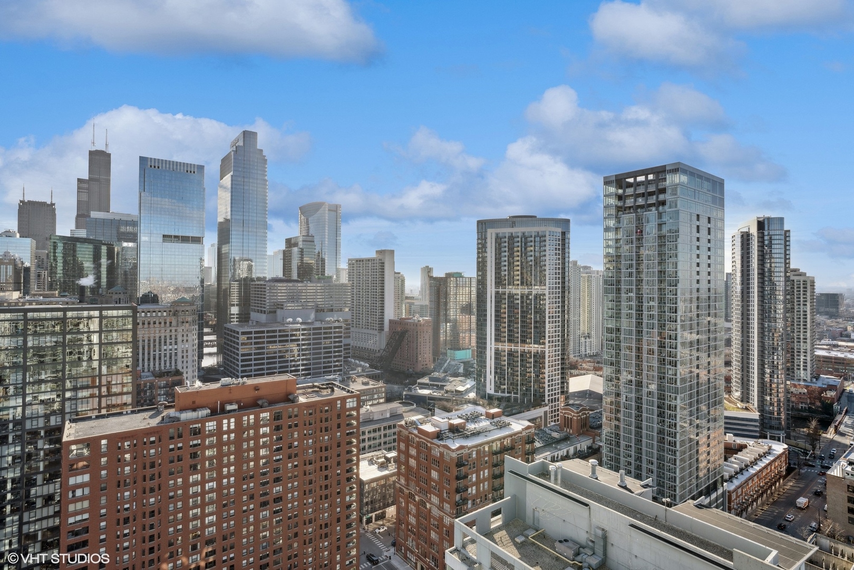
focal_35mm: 18
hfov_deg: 90.0
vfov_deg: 67.4
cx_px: 427
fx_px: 427
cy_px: 285
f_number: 9
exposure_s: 1/1600
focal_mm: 18
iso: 320
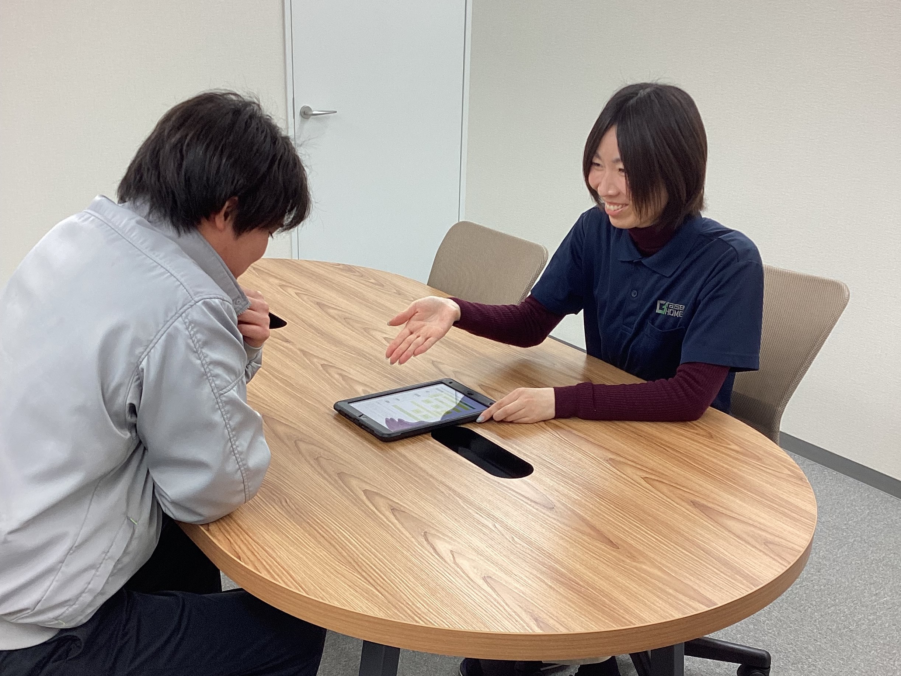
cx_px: 450
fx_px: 807
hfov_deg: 58.4
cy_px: 338
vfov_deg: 45.4
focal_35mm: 31
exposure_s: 1/50
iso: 50
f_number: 2.4
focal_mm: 3.3
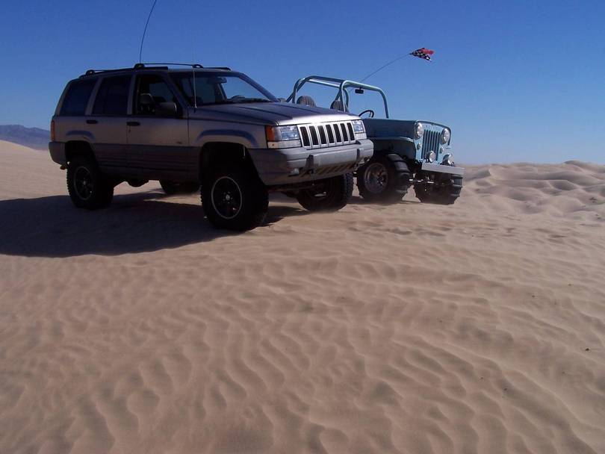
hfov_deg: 49.0
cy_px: 227
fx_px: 664
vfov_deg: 37.7
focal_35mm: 38
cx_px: 302
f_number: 5.6
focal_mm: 6.3
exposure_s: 1/1000
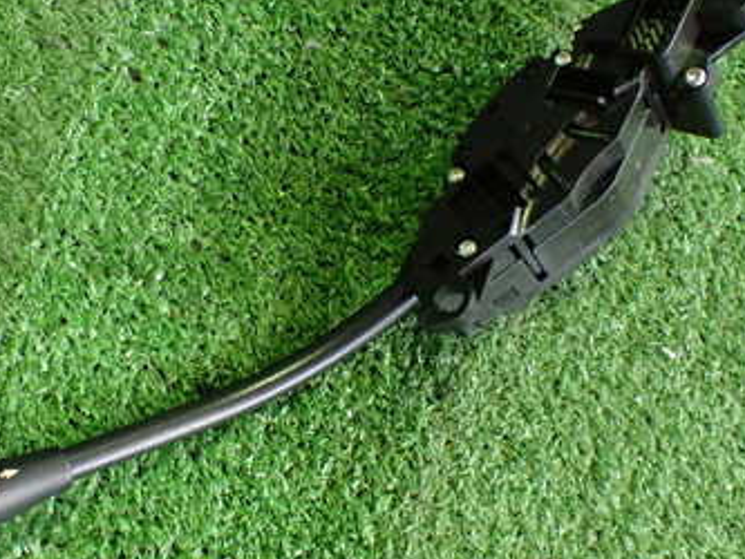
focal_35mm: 54
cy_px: 284
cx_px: 230
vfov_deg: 27.0
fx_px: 1163
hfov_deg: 35.1
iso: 800
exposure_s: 1/80
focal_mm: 5.4
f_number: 2.3
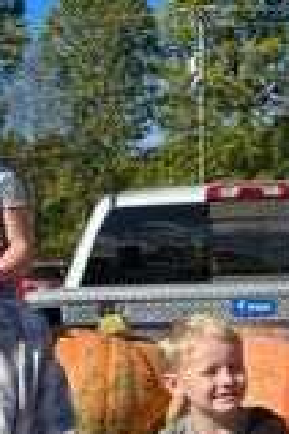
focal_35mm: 68
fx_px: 819
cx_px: 169
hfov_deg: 20.0
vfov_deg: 29.3
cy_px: 317
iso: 50
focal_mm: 5.7
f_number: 1.5
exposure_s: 1/4274
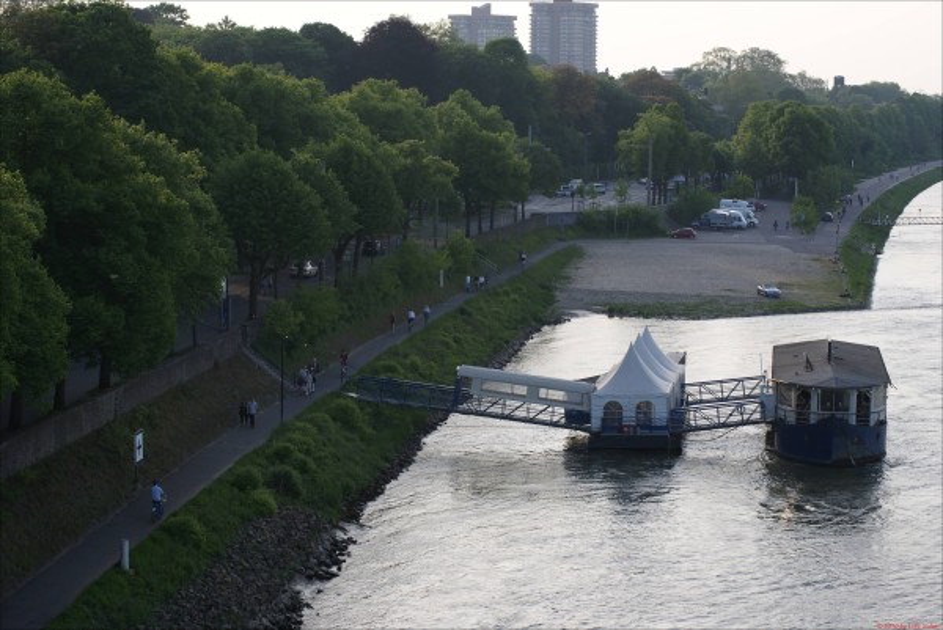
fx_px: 2163
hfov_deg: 24.6
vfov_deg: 16.6
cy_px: 315
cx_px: 472
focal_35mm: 82
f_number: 8
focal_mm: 55
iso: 100
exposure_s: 1/125
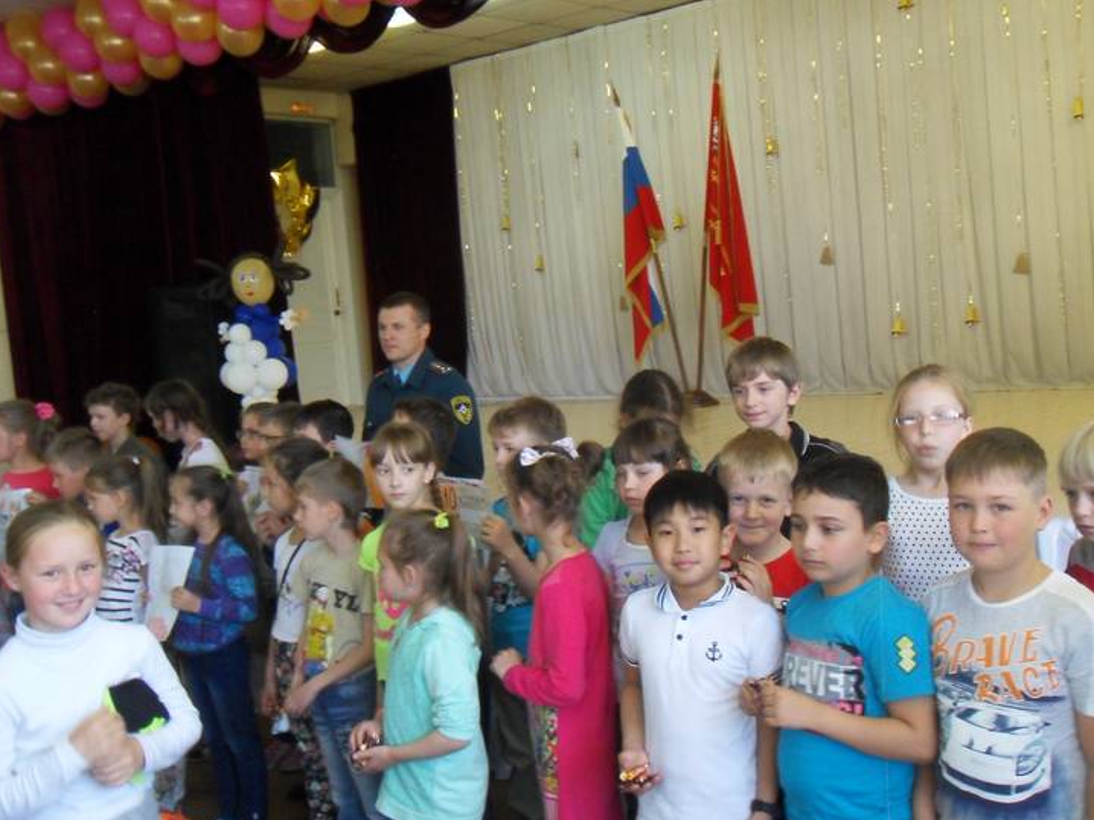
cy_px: 407
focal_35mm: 39
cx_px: 571
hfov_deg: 47.9
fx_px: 1232
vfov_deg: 36.8
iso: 400
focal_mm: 6.3
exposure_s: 1/20
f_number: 3.5
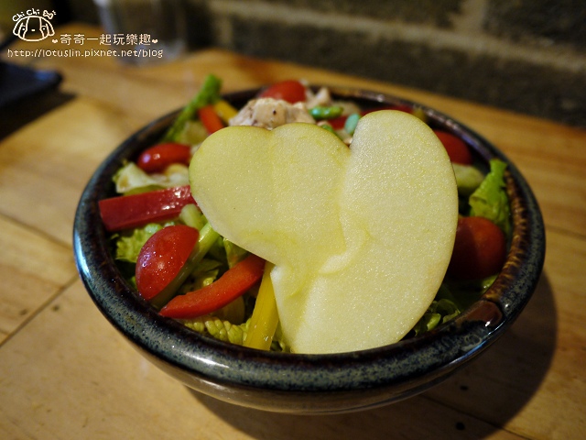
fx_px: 474
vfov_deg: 49.7
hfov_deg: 63.4
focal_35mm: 28
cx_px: 293
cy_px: 220
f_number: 2.5
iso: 400
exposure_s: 1/5
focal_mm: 14
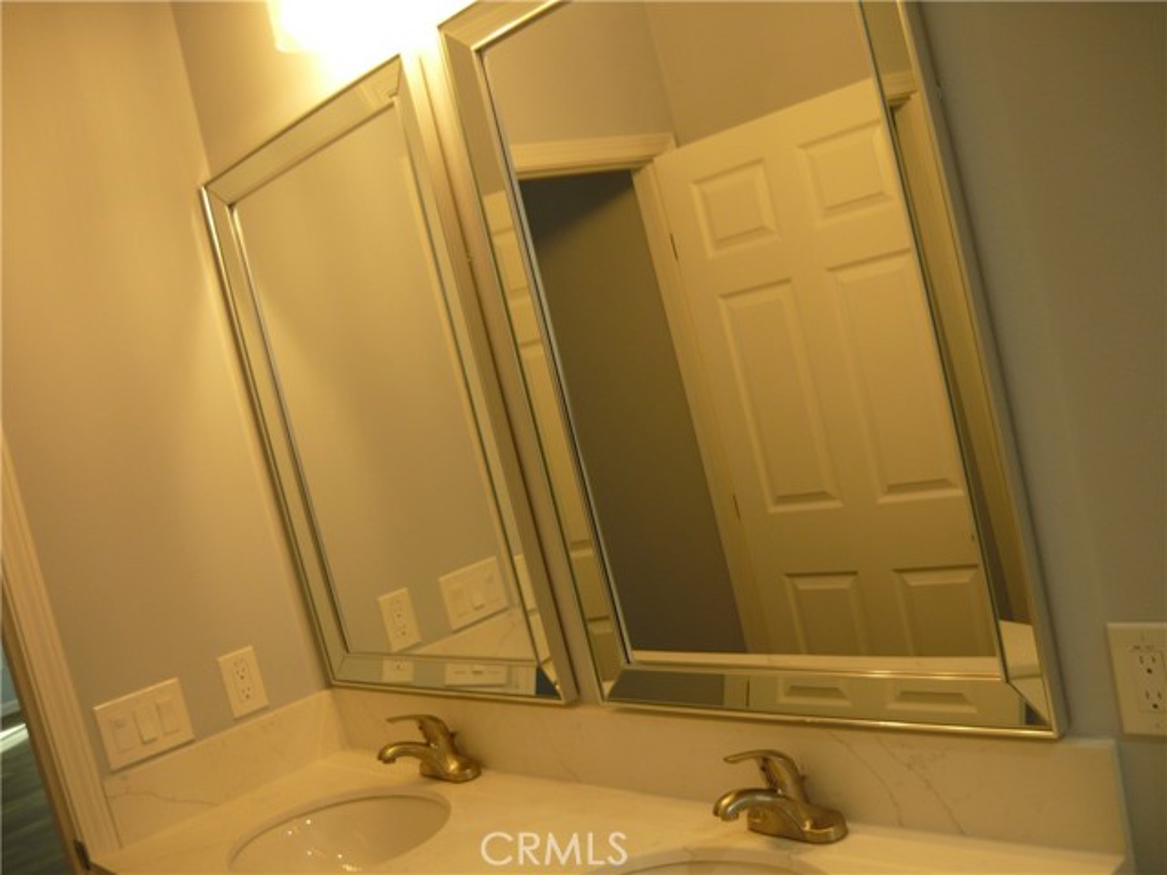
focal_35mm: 33
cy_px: 438
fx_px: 1113
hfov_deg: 55.4
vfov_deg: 42.9
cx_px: 584
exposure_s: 1/30
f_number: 2.8
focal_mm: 5.5
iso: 100
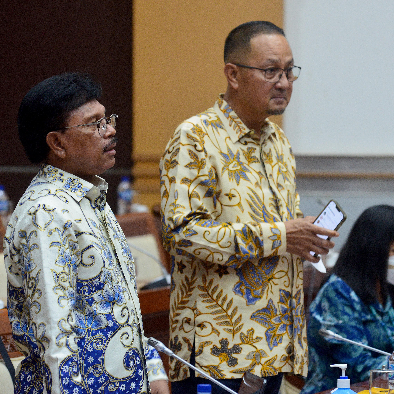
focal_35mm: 236
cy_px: 197
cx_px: 267
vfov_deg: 7.4
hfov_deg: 7.4
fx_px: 3039
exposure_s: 1/125
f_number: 8
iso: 2500
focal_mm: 185
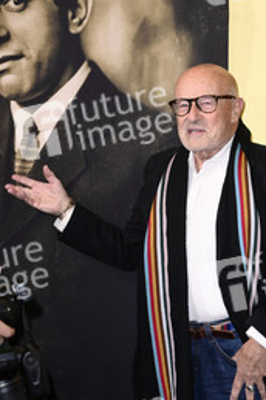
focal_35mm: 152
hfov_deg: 9.0
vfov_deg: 13.5
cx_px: 138
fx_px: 1685
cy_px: 202
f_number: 5.6
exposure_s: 1/200
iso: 3200
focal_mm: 98
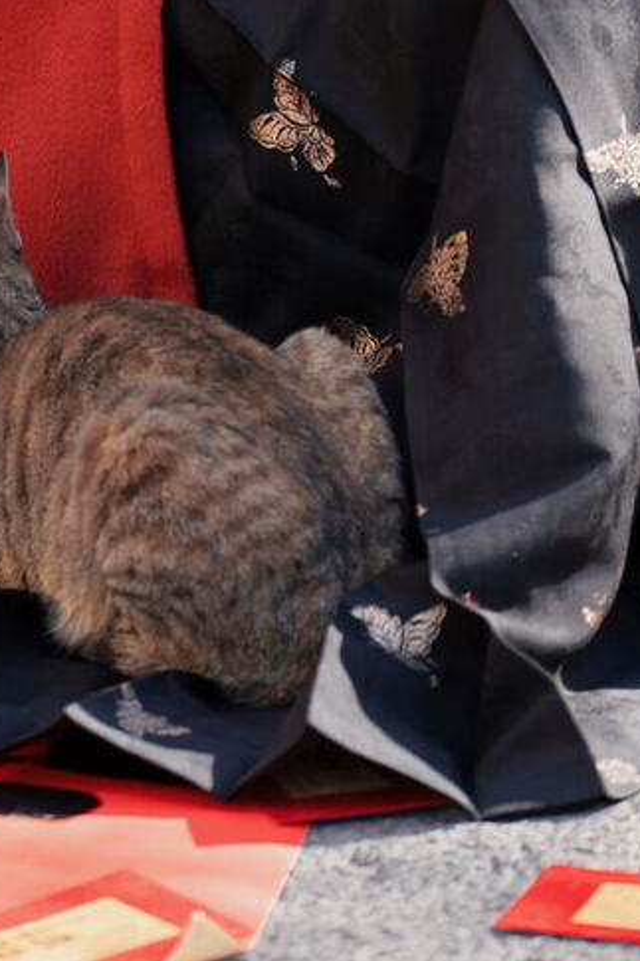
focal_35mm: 367
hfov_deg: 3.7
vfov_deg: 5.6
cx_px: 91
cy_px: -457
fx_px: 9793
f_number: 2.8
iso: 200
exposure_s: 1/400
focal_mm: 113
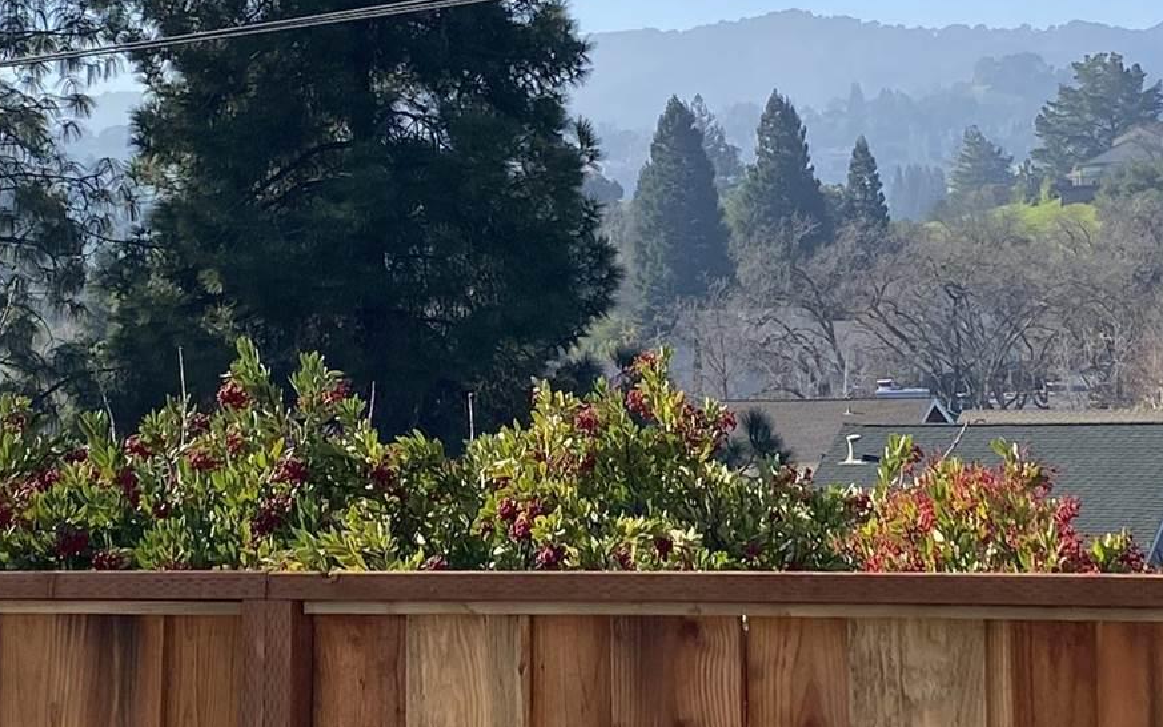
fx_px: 3075
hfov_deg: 21.4
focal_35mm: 97
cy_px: 221
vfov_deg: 13.5
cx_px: 557
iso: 32
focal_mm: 4.25
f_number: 1.8
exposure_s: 1/3040
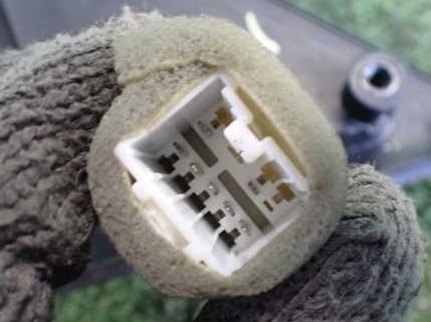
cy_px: 183
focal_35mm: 42
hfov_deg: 44.8
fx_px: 522
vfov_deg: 34.3
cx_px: 229
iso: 800
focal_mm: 5.4
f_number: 2.3
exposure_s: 1/50
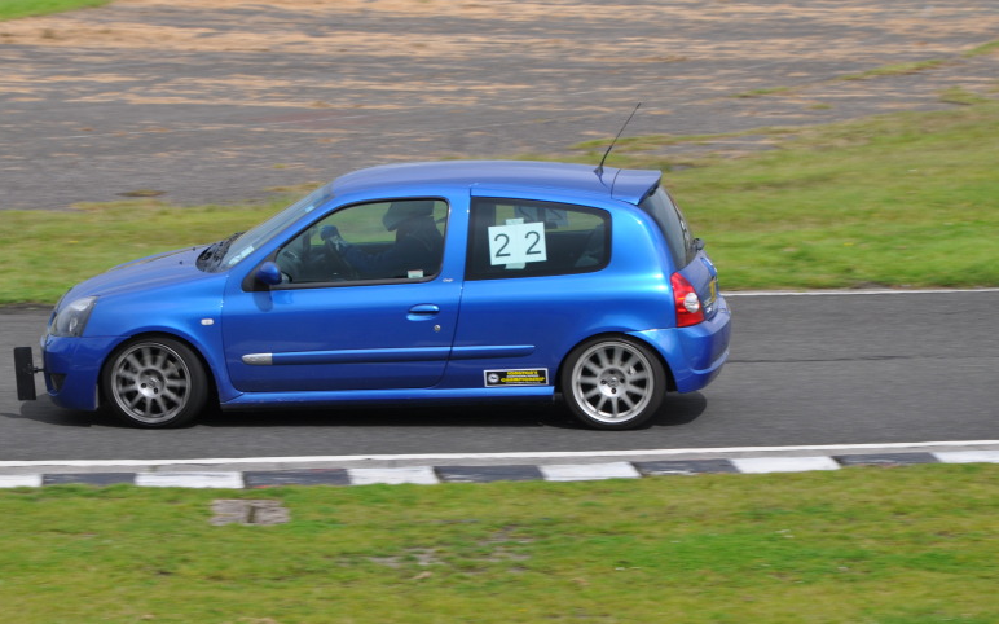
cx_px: 430
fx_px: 5789
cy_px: 401
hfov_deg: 9.9
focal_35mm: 213
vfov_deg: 6.2
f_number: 10
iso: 200
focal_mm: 105
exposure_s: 1/400
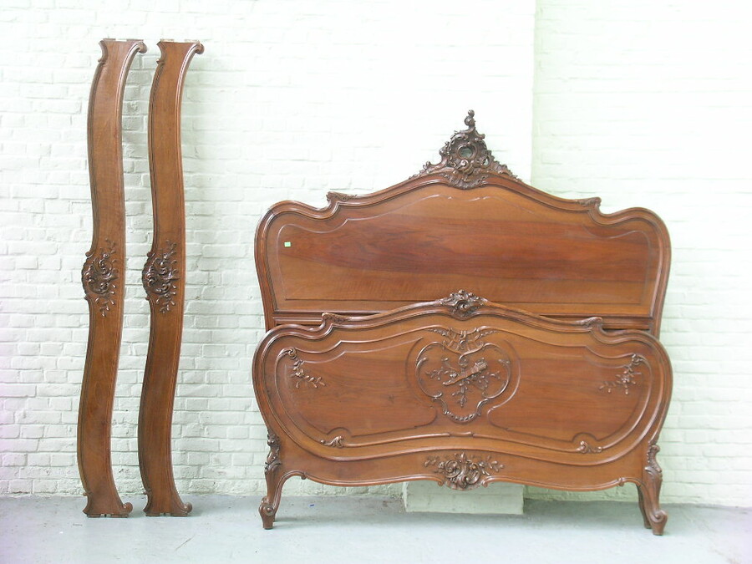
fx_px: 1325
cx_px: 376
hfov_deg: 31.7
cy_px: 282
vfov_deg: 24.0
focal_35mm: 61
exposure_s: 1/4
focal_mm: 12.6
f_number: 3.7
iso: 50
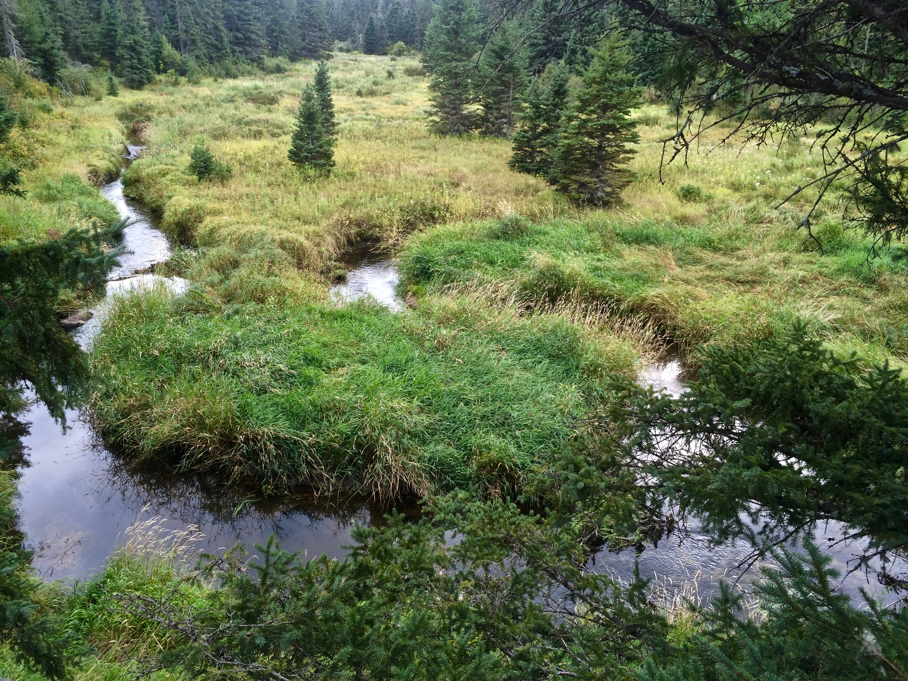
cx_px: 454
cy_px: 340
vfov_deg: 48.2
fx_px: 761
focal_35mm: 29
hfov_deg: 61.7
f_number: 2.2
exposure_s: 1/224
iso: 32
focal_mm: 4.15
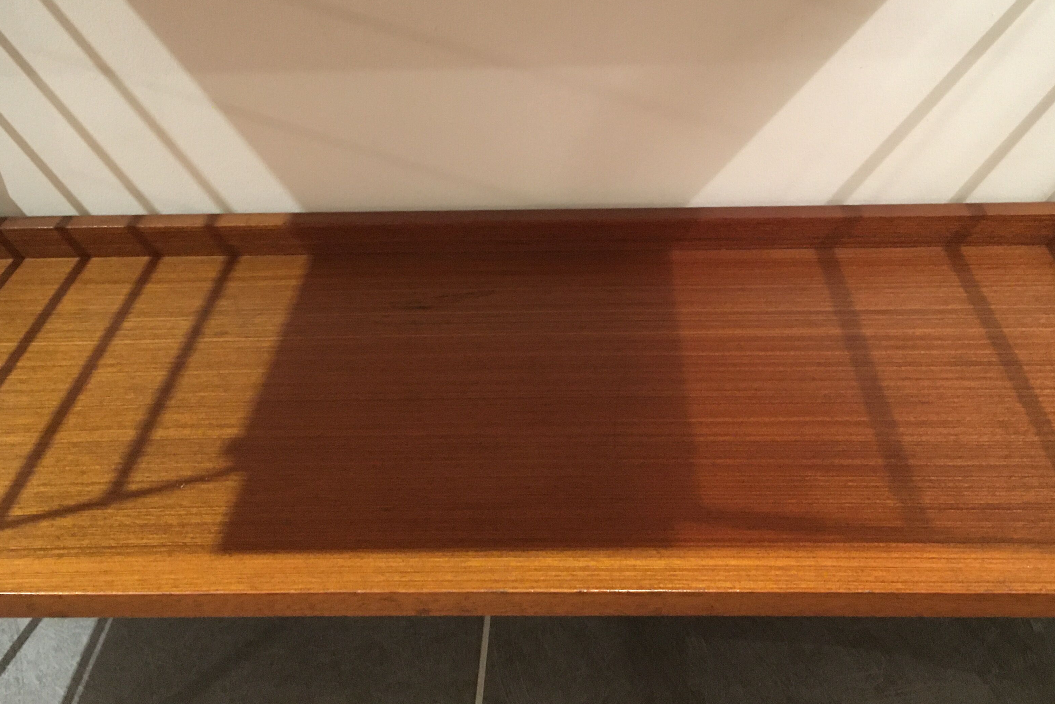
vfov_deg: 34.2
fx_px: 1143
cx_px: 566
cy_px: 320
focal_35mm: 39
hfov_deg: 49.5
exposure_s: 1/17
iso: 200
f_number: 2.2
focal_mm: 4.15
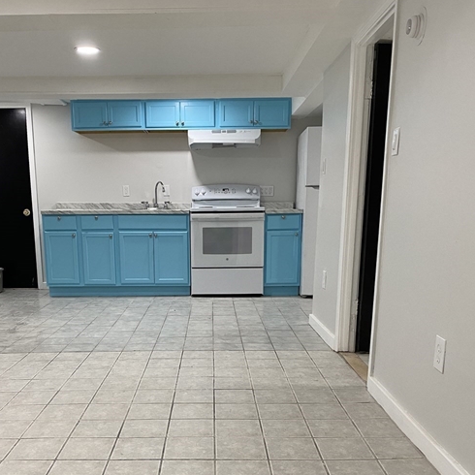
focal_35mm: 36
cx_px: 204
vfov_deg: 45.1
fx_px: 559
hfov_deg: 45.9
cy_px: 329
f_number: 1.8
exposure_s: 1/60
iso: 80
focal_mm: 4.25
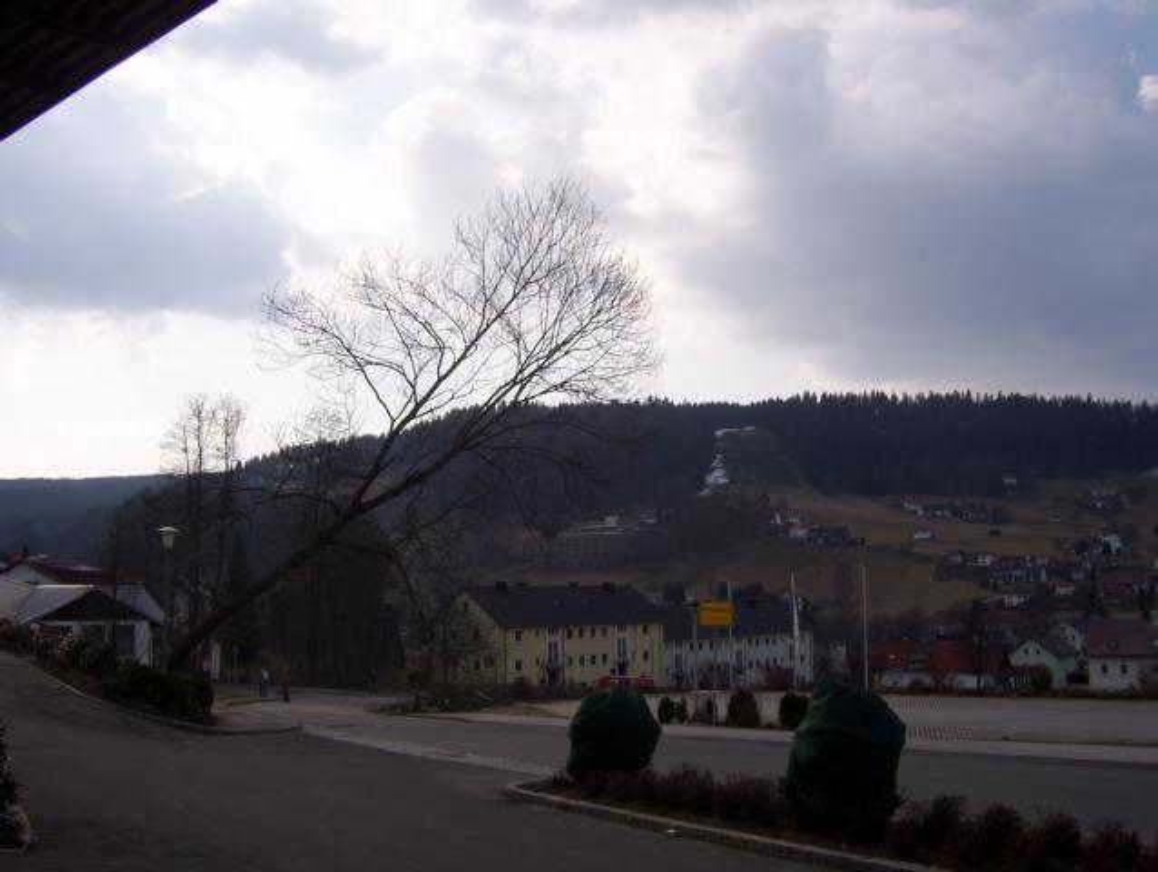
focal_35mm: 36
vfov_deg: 39.7
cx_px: 579
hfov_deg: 51.3
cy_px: 436
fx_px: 1206
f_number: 4.8
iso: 80
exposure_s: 1/800
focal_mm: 6
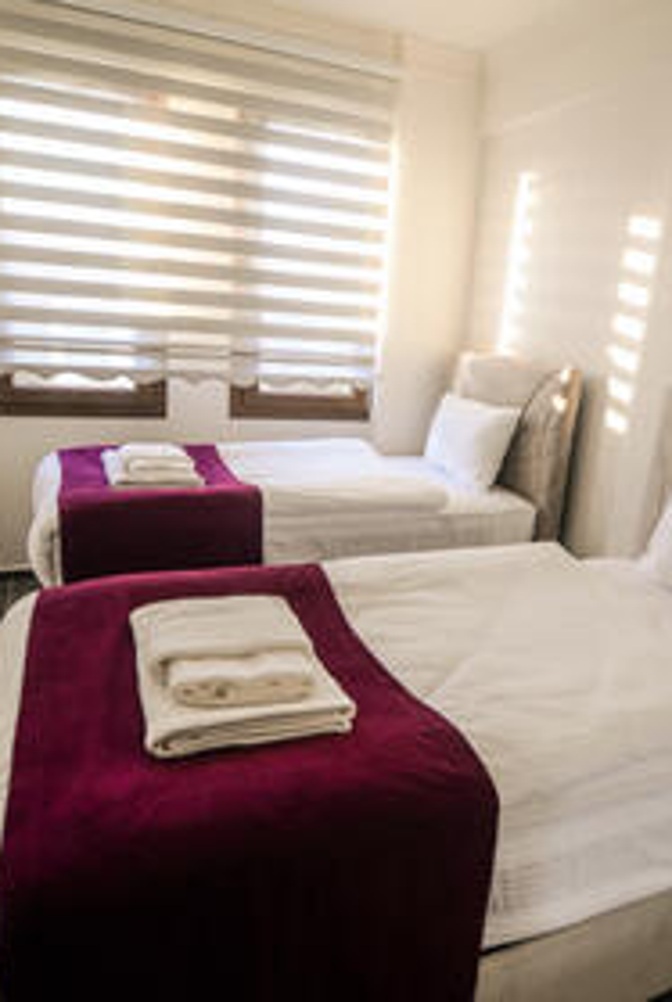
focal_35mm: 24
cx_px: 374
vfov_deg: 73.6
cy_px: 490
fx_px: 669
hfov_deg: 53.2
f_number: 2.8
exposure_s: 1/320
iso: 800
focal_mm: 16
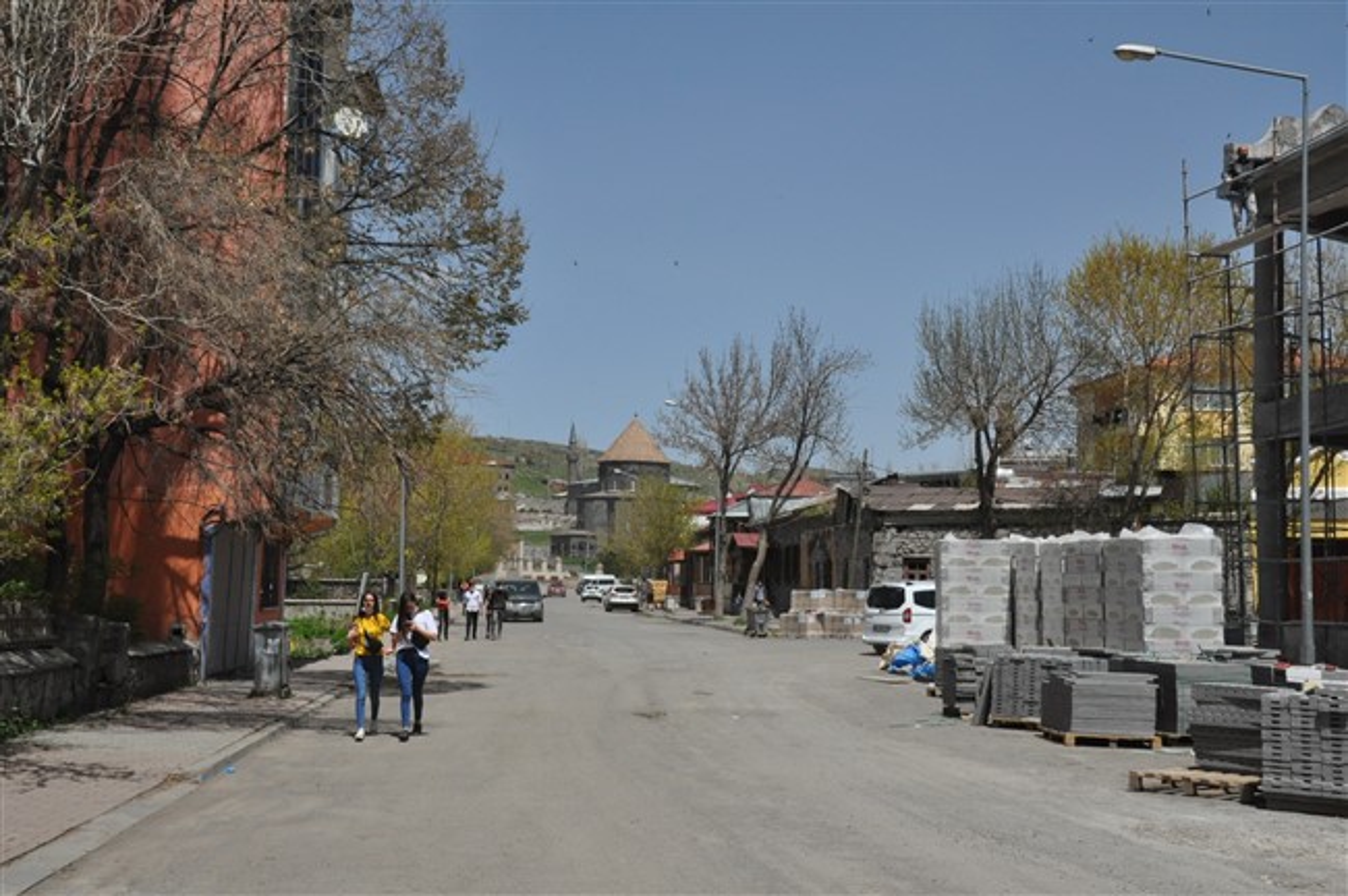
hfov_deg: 43.6
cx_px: 674
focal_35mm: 45
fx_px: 1683
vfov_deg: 29.8
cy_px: 448
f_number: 14
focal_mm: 30
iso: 1000
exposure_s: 1/800
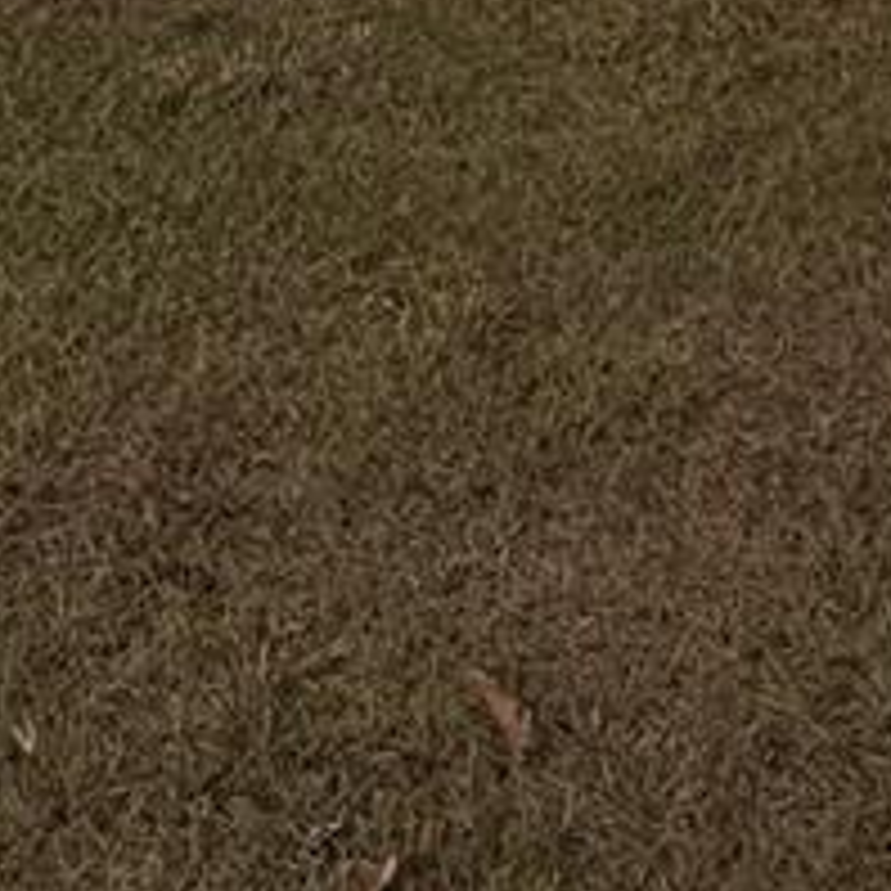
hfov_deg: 23.0
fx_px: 2184
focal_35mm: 75
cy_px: -720
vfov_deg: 18.2
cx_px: 531
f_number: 2.2
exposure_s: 1/120
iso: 160
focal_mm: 2.22
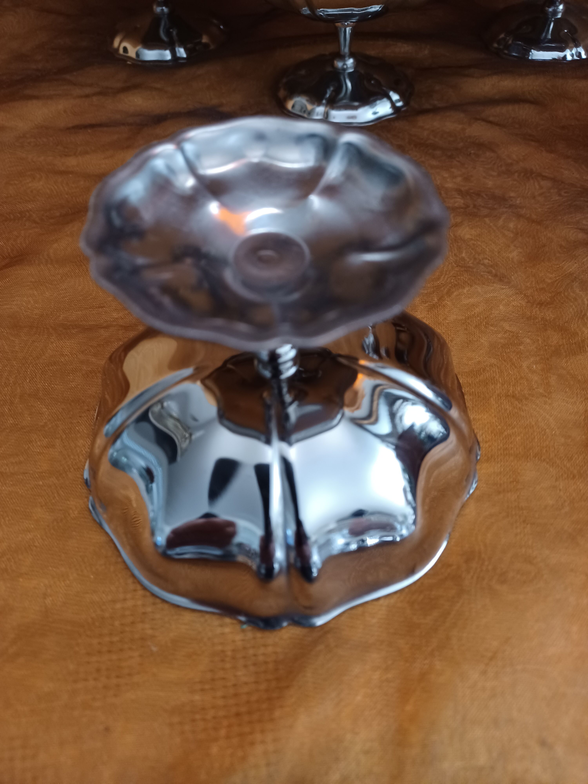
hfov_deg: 54.9
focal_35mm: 25
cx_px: 294
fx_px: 566
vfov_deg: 69.4
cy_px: 392
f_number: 1.8
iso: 640
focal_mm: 4.6
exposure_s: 1/25
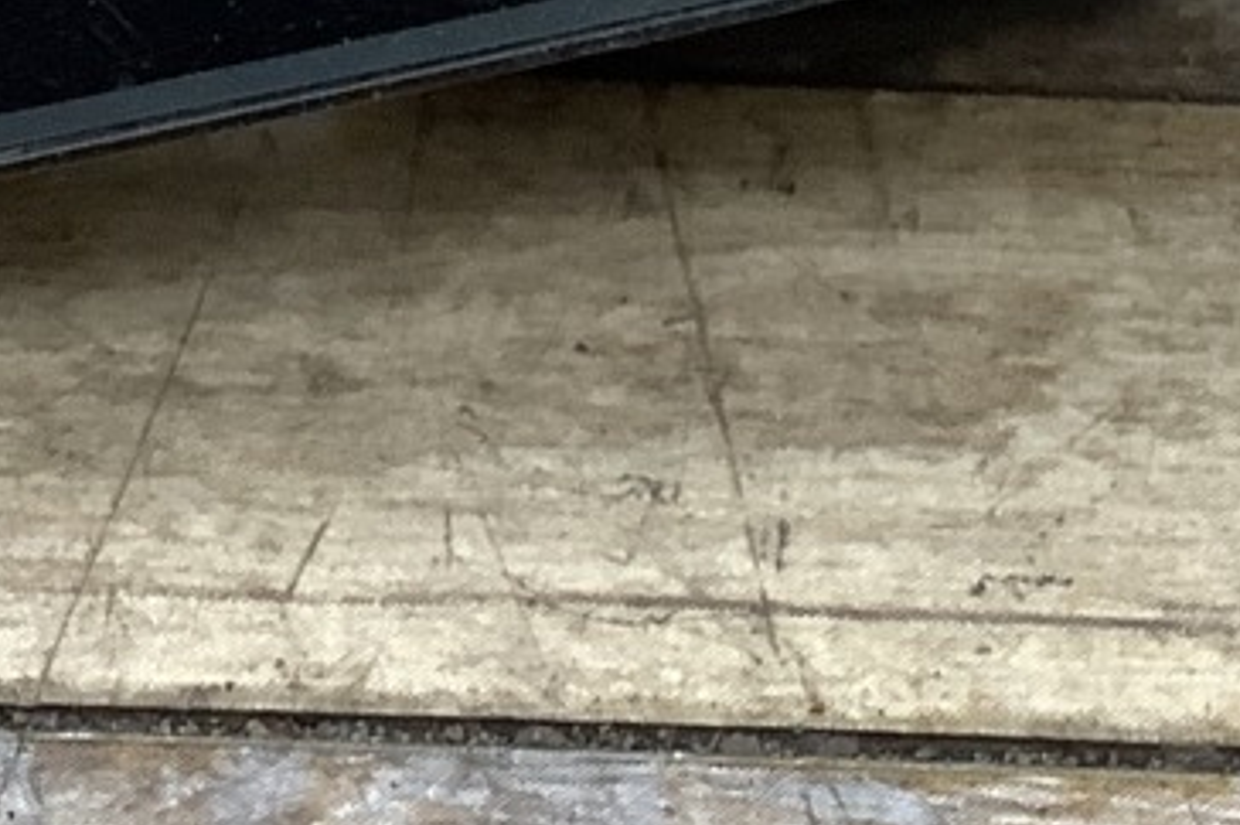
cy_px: -629
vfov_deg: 9.0
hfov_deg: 14.1
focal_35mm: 146
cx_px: 487
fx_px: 5024
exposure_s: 1/60
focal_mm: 3.3
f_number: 2.4
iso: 250
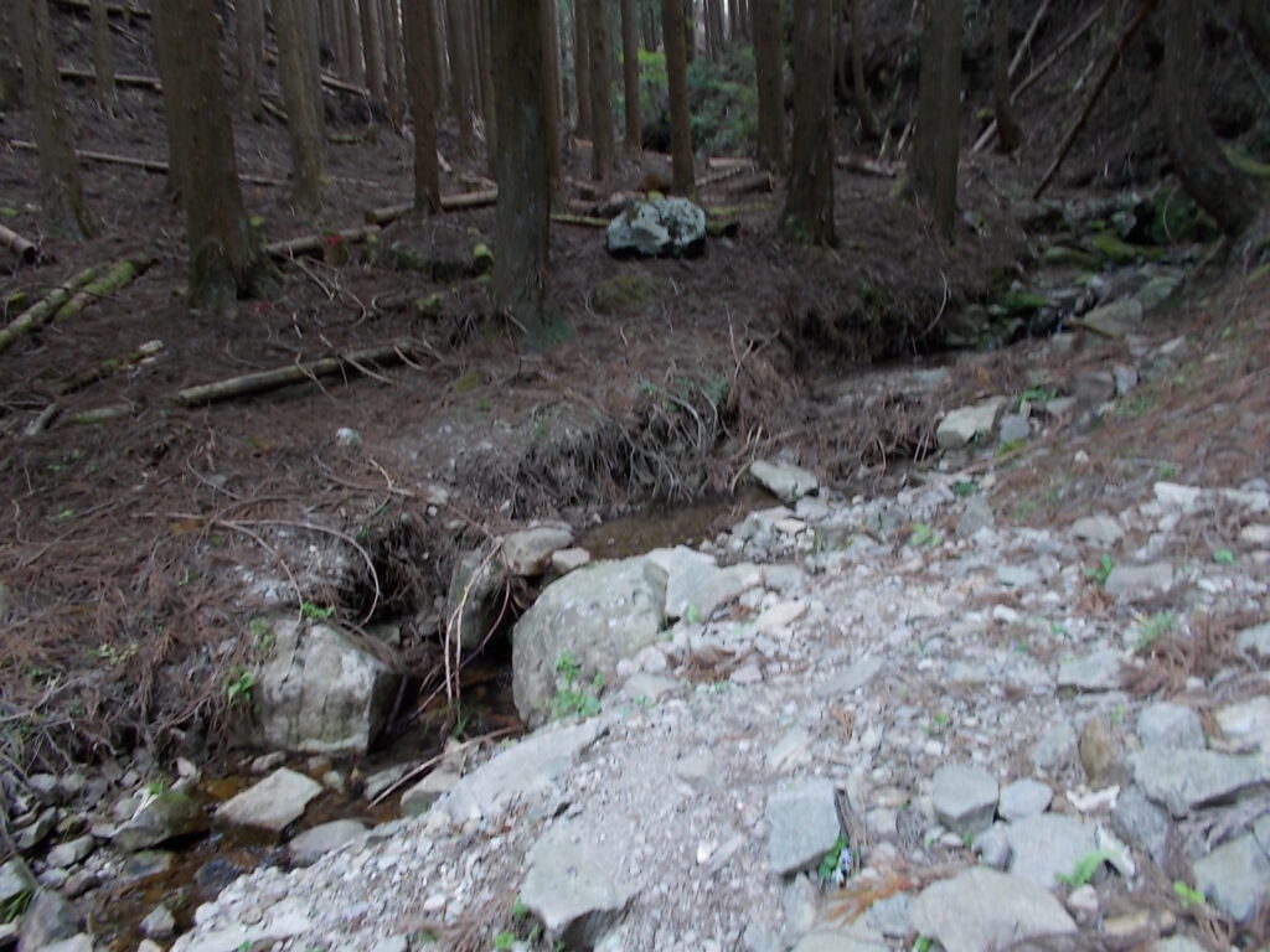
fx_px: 954
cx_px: 635
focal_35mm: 26
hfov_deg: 67.3
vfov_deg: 53.1
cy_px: 476
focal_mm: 4.6
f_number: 3.2
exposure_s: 1/30
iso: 80
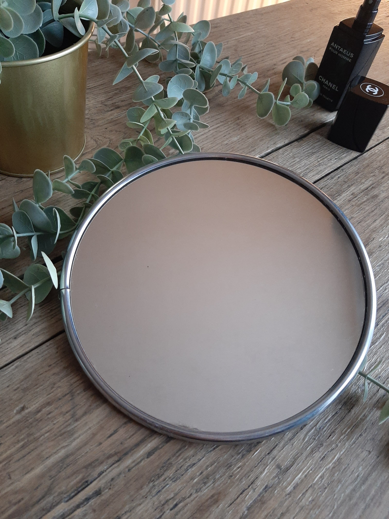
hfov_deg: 53.1
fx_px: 390
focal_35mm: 26
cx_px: 194
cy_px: 260
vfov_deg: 67.3
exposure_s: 1/50
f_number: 1.7
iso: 160
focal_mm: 3.93
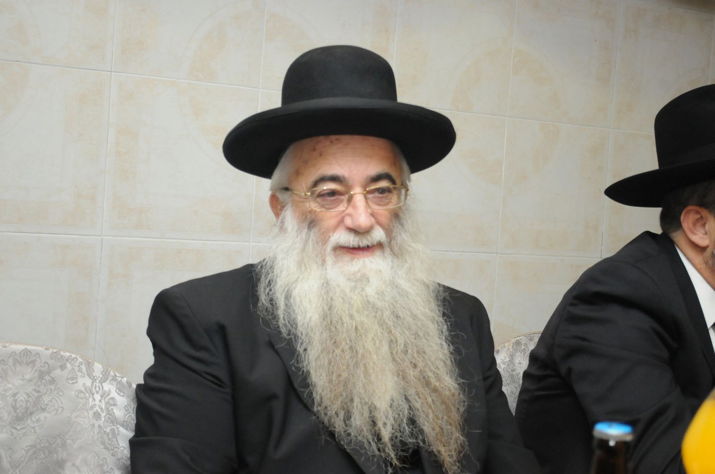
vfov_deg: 20.5
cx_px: 358
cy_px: 237
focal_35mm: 66
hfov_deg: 30.6
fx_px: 1309
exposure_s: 1/100
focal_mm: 44
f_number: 5.3
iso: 1600
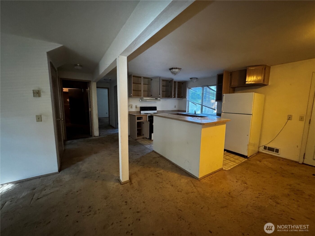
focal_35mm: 14
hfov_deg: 102.1
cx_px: 158
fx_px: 127
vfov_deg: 85.7
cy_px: 118
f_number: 2.2
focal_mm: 2.22
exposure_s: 1/40
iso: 1250
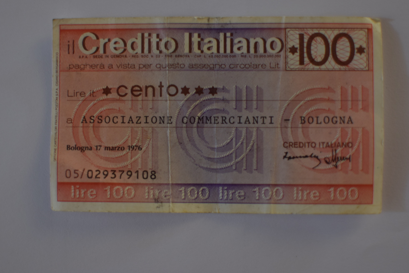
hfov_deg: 37.9
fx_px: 596
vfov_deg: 25.8
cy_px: 136
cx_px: 204
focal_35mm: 52
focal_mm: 35
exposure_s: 1/100
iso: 400
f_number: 2.2
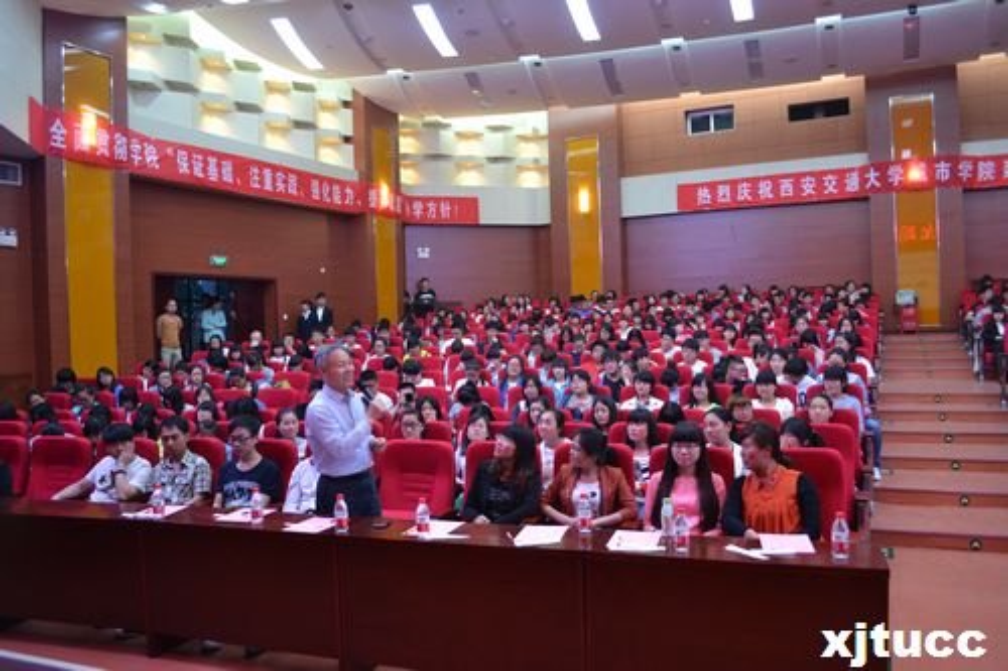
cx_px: 504
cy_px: 336
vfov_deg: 47.9
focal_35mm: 27
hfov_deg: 67.4
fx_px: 756
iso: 640
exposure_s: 1/15
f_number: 3.5
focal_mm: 18
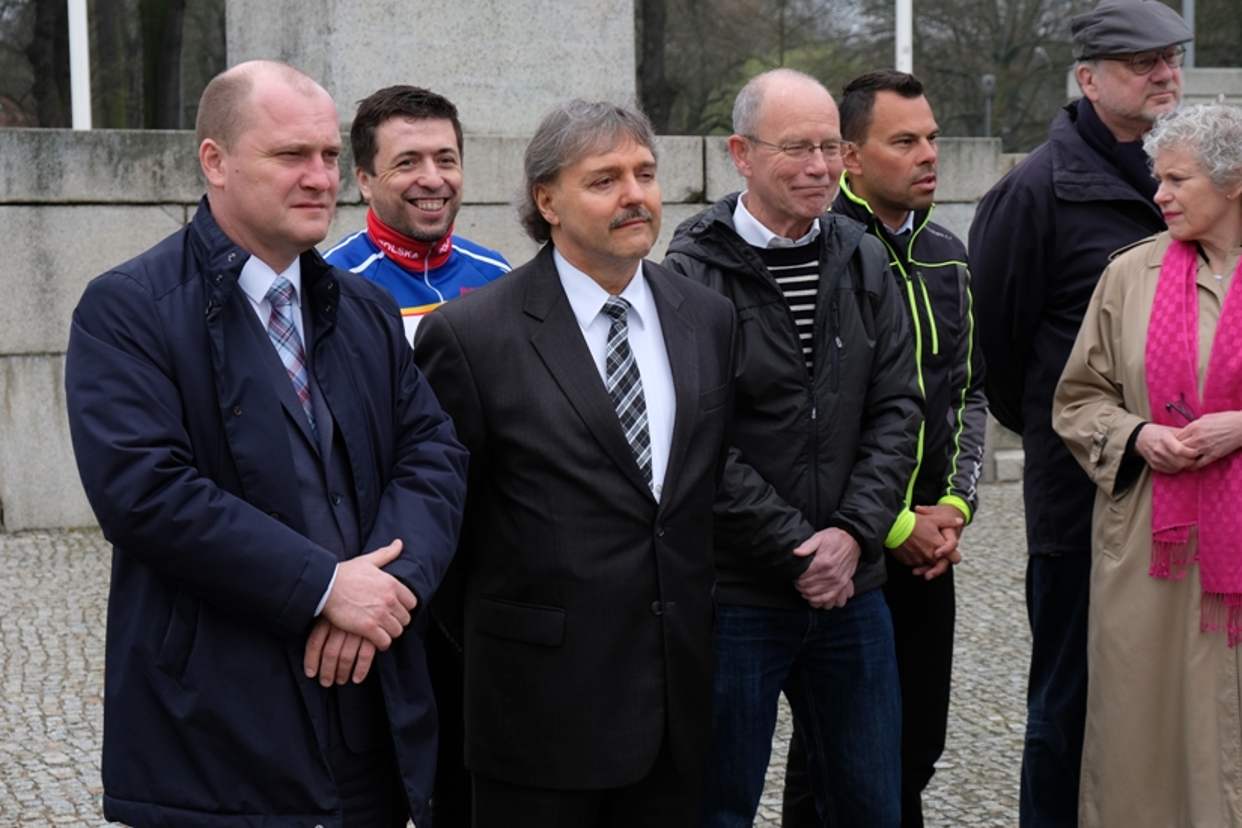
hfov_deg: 28.4
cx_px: 653
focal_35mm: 71
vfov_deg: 19.2
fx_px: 2449
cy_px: 397
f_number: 5.6
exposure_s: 1/110
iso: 200
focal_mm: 40.7
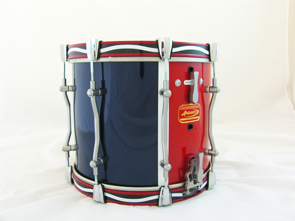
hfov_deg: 52.6
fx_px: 298
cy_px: 110
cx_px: 148
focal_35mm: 35
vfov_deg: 40.7
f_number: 2.8
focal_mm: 9
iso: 50
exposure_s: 1/8
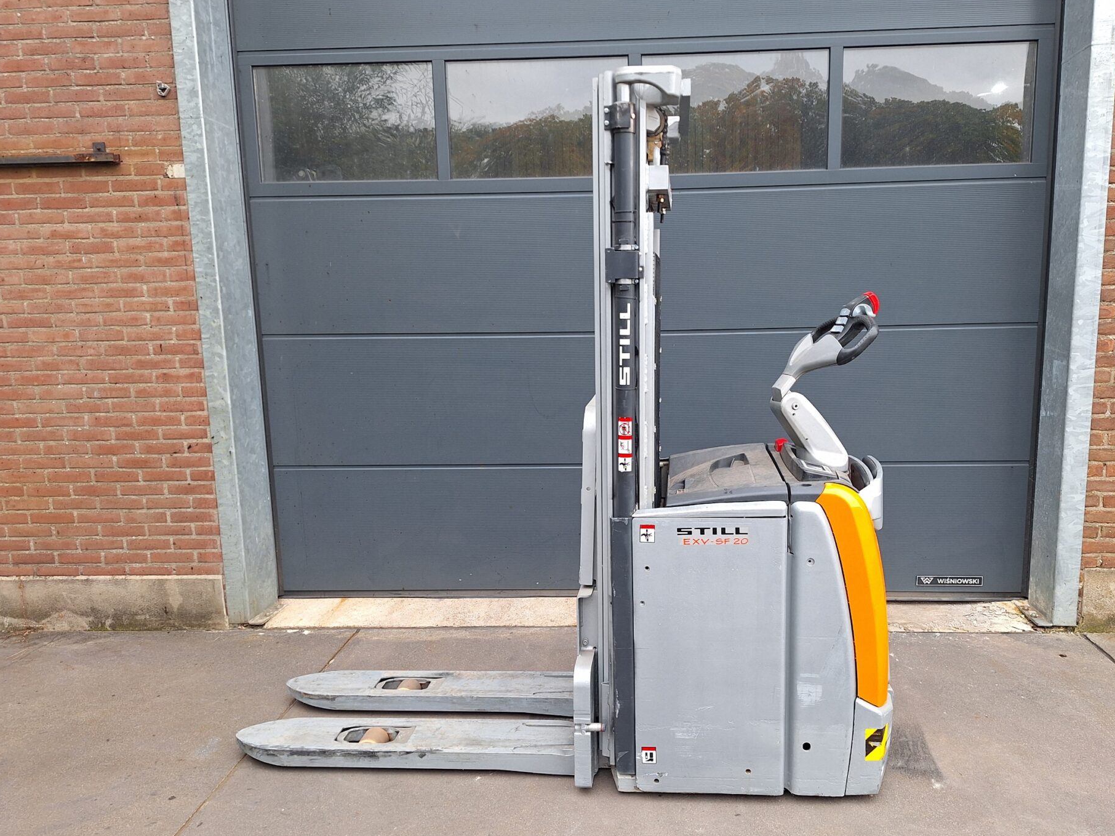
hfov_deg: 67.1
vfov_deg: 52.9
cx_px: 618
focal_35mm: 26
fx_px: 837
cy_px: 466
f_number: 1.8
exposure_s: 1/50
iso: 64
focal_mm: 5.54
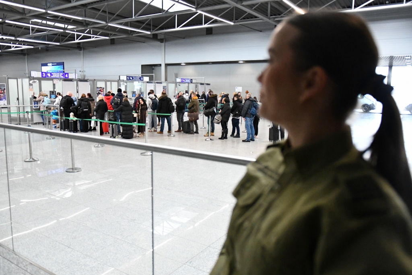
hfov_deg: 67.4
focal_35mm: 27
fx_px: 309
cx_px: 206
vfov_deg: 47.9
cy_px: 138
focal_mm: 18
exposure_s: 1/800
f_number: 2
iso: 4000
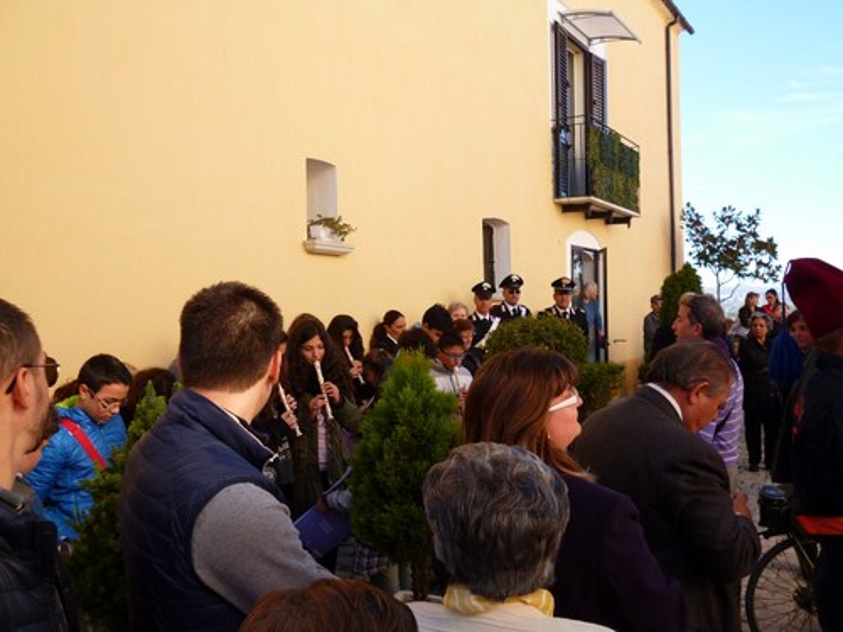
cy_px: 316
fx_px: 779
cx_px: 422
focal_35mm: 32
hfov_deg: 56.8
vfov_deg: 44.2
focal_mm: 5.7
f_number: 3.3
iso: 100
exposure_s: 1/250
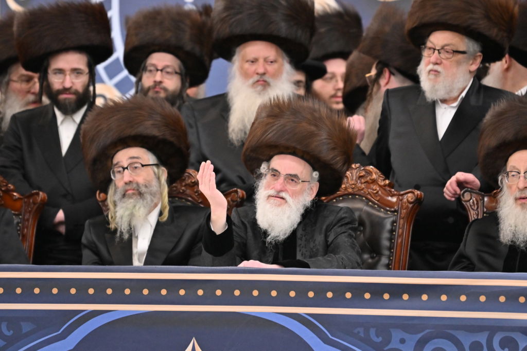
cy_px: 176
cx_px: 264
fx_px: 4390
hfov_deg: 6.9
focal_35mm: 300
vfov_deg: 4.6
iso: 1600
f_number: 2.8
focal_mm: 200
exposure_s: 1/500
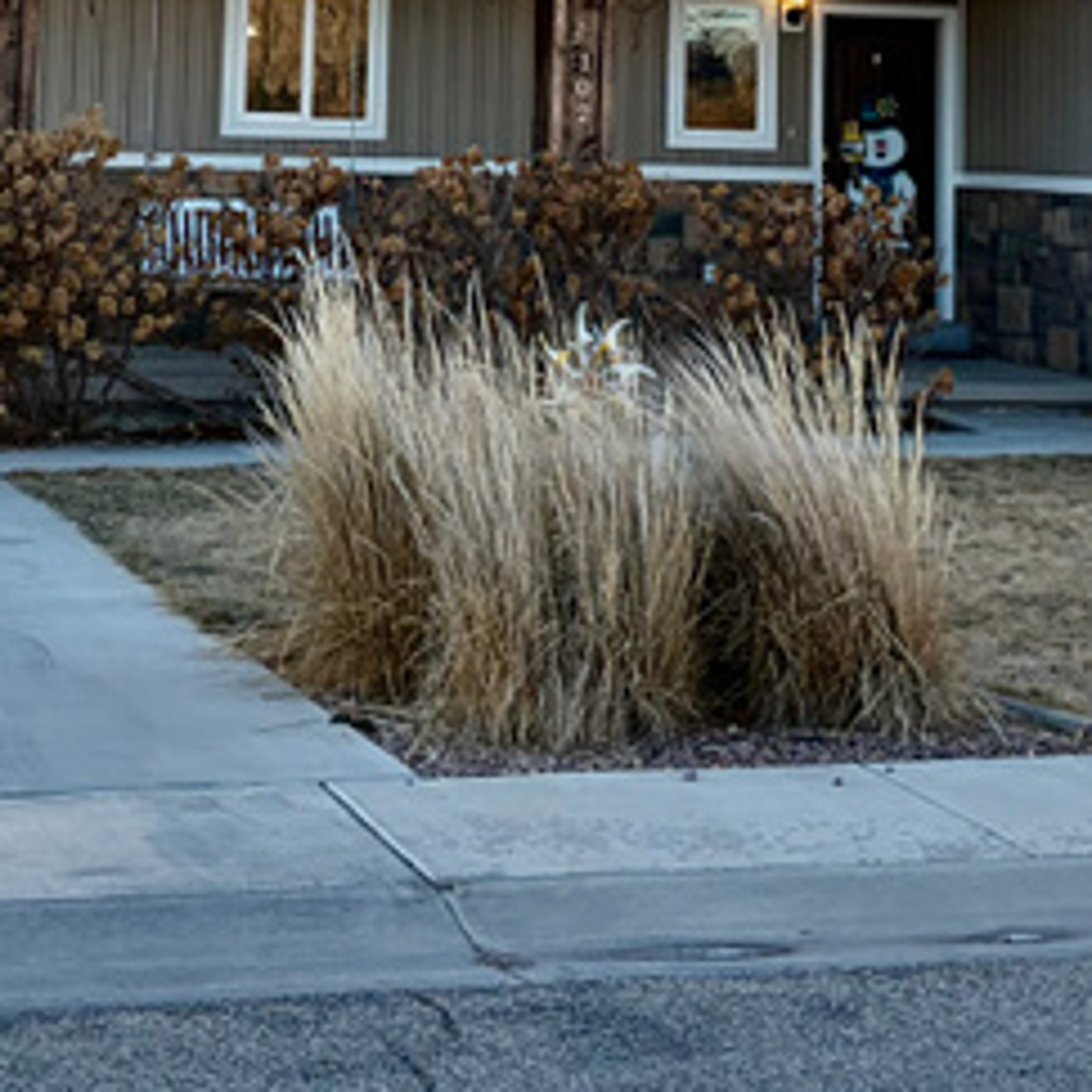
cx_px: 548
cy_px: -189
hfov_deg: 17.9
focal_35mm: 97
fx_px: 3462
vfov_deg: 17.2
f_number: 1.6
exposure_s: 1/1081
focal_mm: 5.96
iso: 50
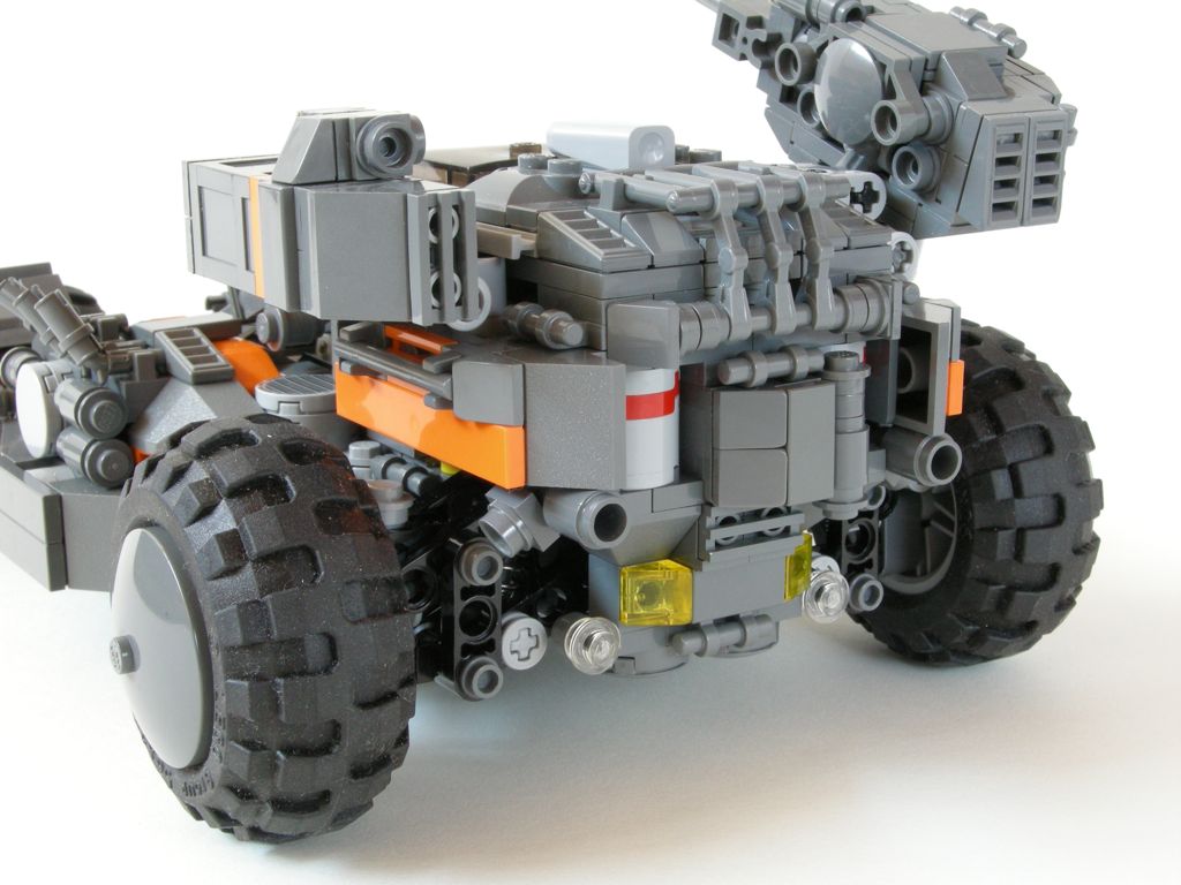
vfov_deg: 23.7
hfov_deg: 31.2
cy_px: 442
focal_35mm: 62
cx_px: 590
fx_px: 2115
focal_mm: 12.9
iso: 200
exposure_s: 1/1.3
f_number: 7.7
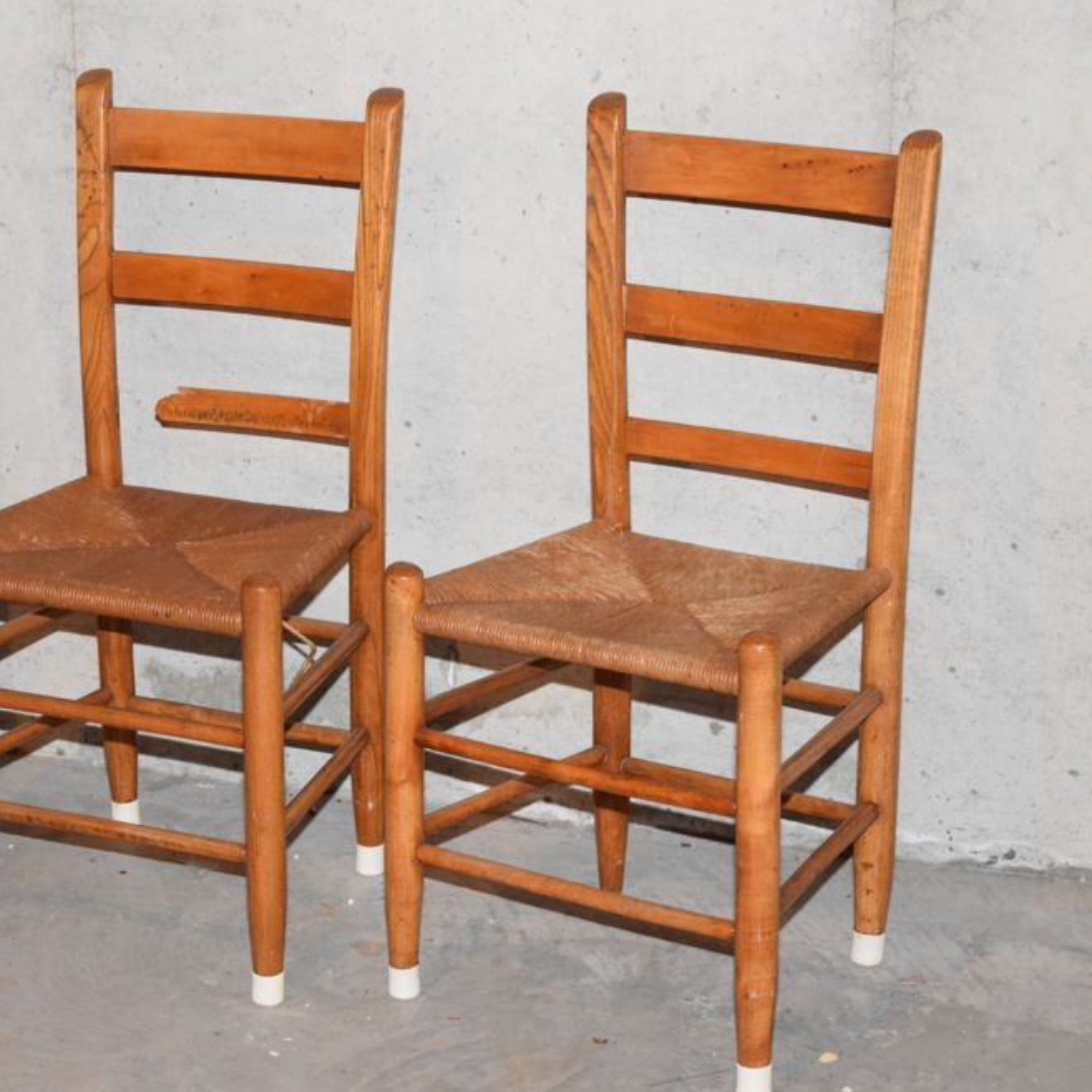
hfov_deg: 18.6
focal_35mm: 93
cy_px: 548
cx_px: 377
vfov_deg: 18.7
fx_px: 3319
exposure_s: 1/60
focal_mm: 48
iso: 3200
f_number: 5.3
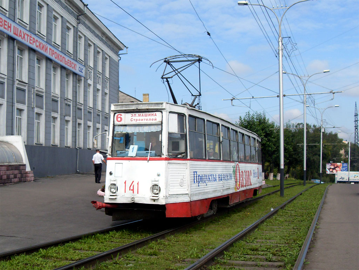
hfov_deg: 50.1
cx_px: 180
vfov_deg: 38.7
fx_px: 384
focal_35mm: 37
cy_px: 135
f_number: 7
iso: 80
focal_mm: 6.3
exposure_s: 1/250
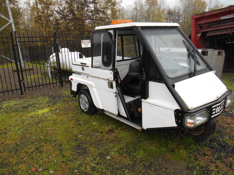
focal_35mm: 26
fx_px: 176
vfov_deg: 53.1
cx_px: 117
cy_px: 88
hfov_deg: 67.3
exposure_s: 1/160
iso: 80
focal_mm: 4.7
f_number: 3.4
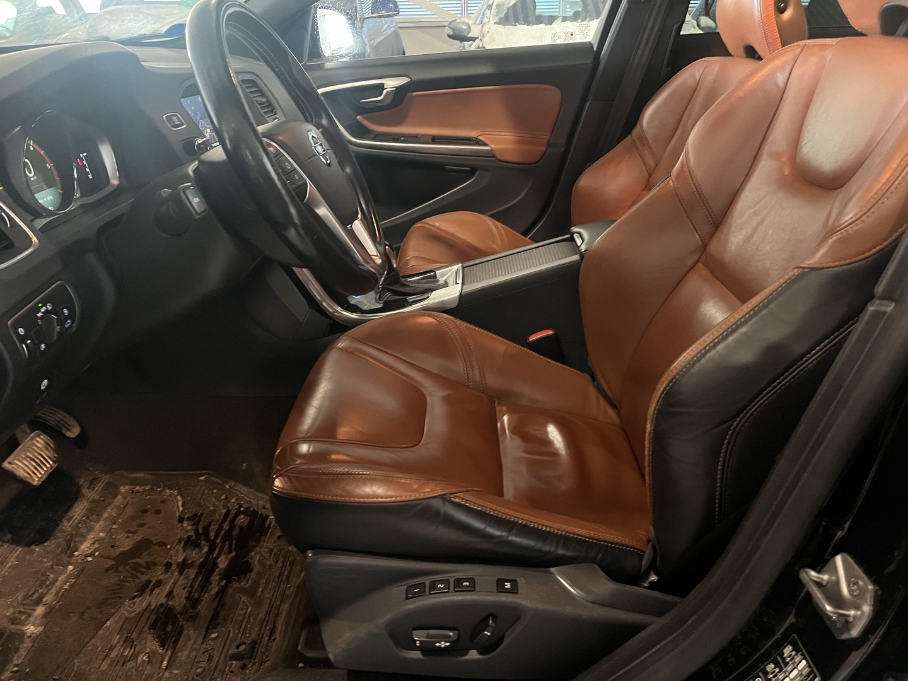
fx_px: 682
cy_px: 340
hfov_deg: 67.3
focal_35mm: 26
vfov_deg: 53.1
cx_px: 454
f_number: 1.6
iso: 500
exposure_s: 1/33
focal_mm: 5.1
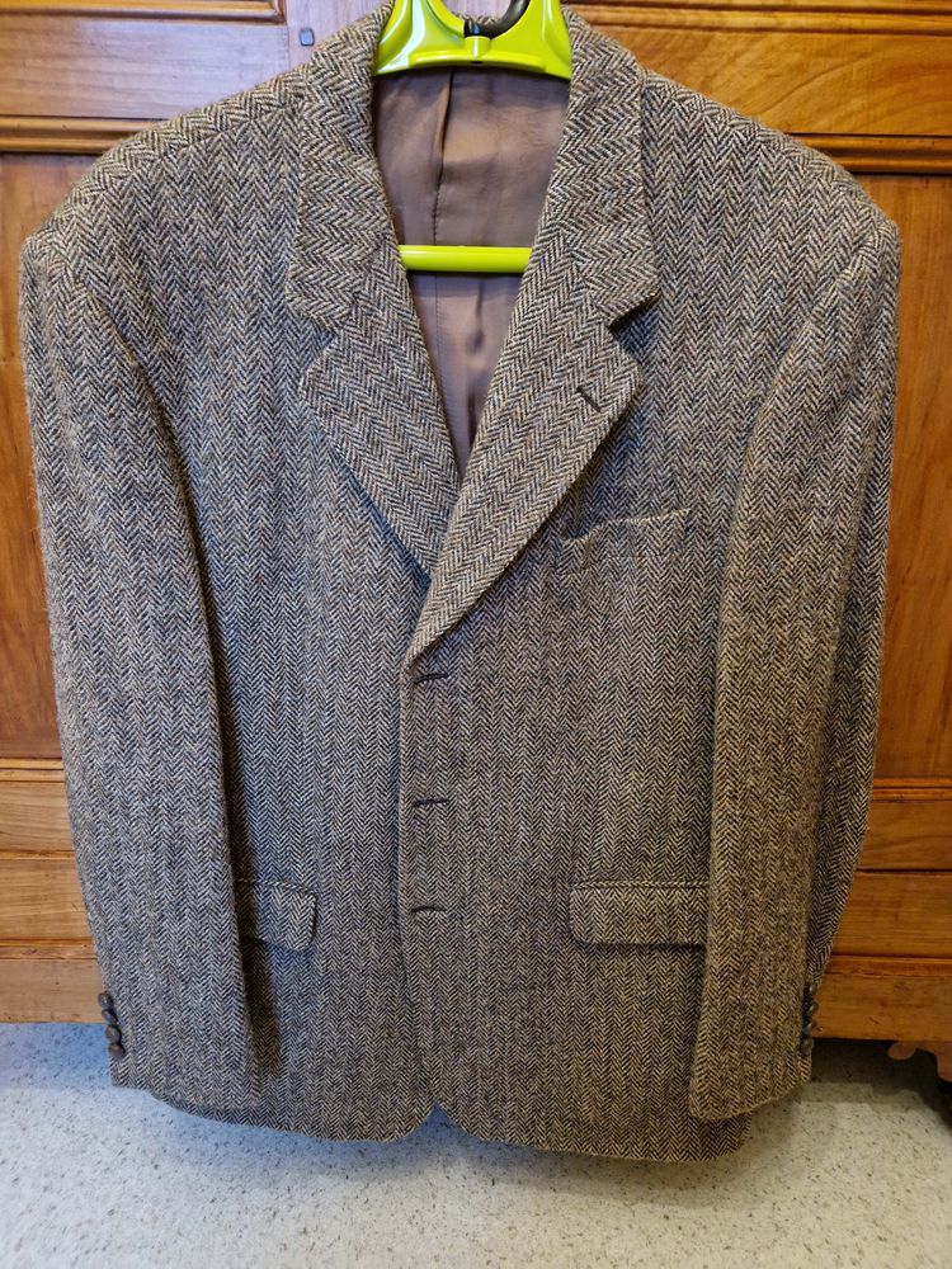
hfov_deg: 58.9
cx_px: 476
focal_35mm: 23
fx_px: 843
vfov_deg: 73.9
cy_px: 634
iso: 800
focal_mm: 5.4
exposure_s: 1/25
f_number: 1.8
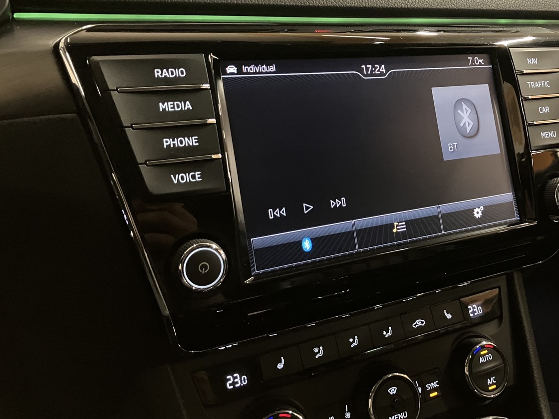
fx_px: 581
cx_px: 356
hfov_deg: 50.7
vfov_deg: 39.6
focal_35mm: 36
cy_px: 178
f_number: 1.8
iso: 640
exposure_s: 1/19
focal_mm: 3.99
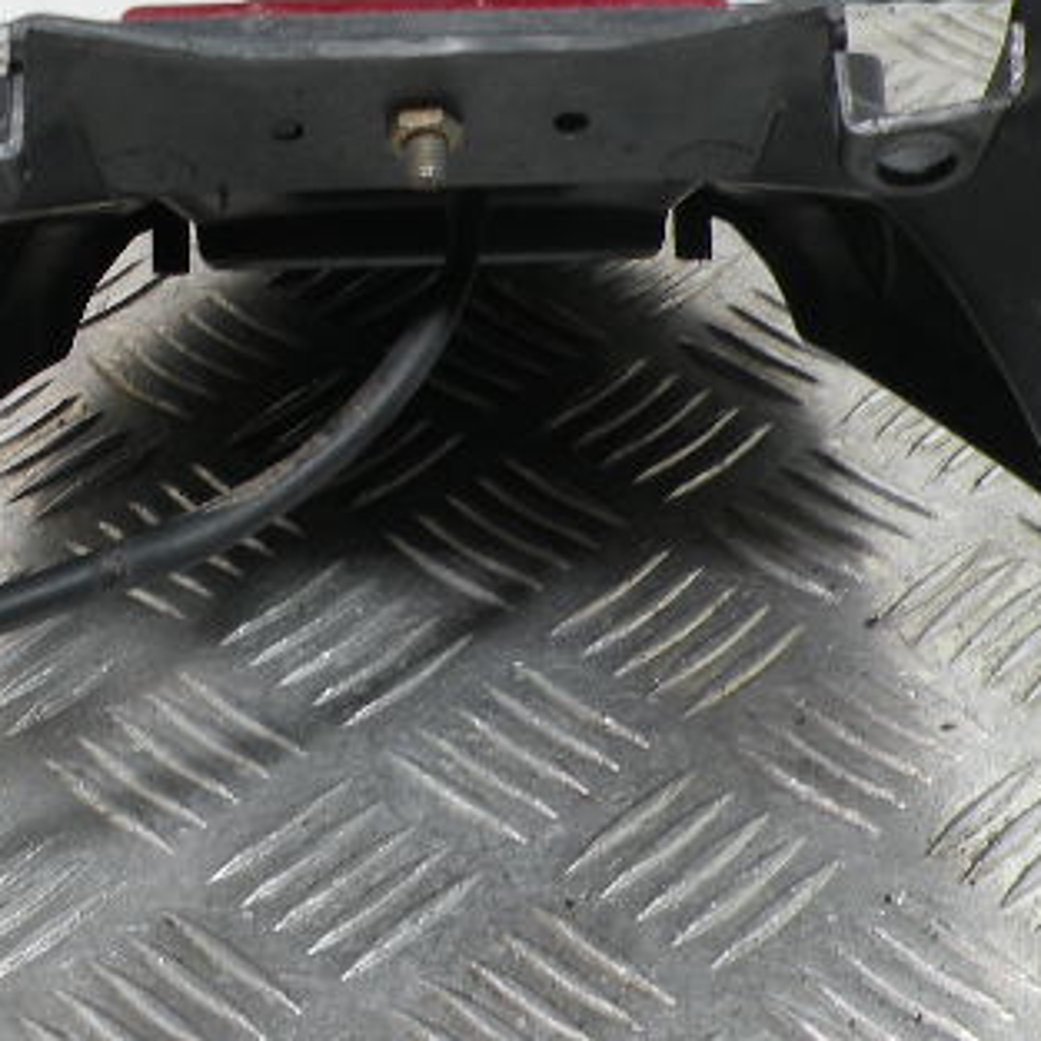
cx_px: 339
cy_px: 778
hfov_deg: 22.1
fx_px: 2654
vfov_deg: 22.0
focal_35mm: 78
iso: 73
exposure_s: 1/49.2
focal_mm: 4.7
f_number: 3.2
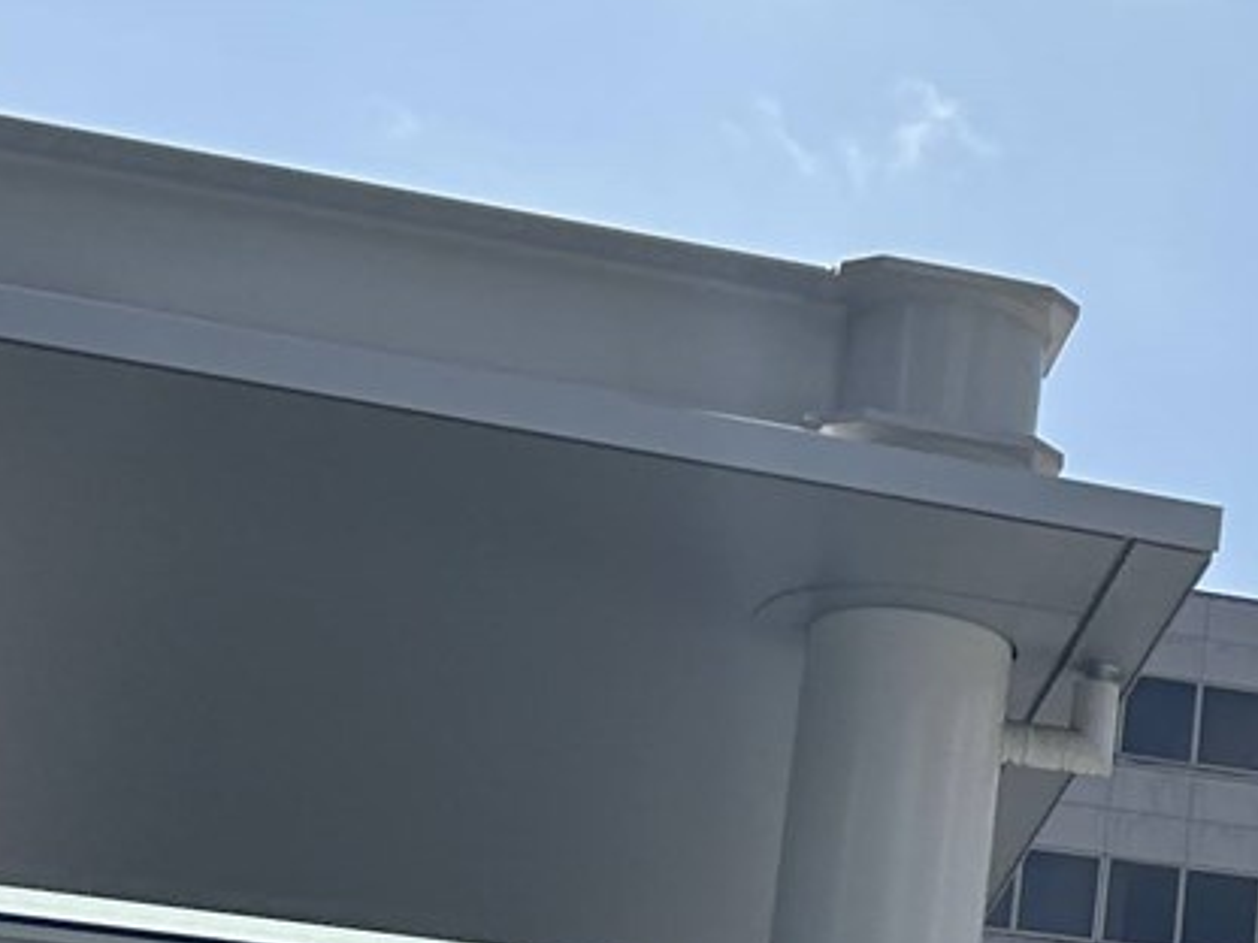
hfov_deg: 13.8
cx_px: 2540
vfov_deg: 12.3
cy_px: 744
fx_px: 4361
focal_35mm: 120
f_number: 1.5
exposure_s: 1/8696
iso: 50
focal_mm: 5.7
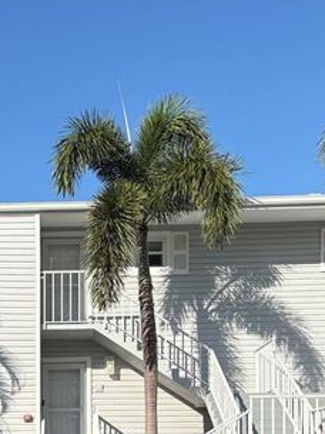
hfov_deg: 24.9
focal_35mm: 57
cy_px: 470
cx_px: 34
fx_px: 714
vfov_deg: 30.4
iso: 50
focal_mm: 5.96
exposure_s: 1/3831
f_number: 1.6
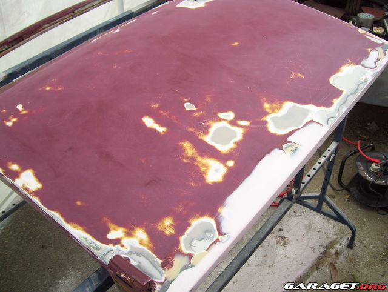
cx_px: 194
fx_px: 404
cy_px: 146
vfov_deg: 39.8
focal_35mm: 36
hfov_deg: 51.3
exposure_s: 1/320
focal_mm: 6
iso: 80
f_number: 2.7
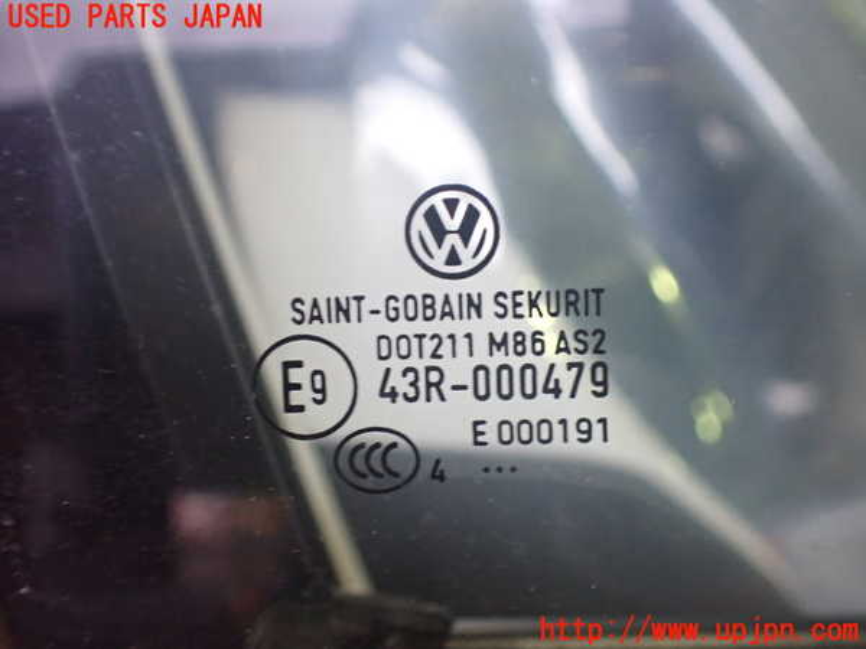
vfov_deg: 46.8
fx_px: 751
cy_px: 324
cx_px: 433
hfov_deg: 60.0
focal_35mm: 30
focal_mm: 5.4
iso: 800
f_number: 2.3
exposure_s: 1/60
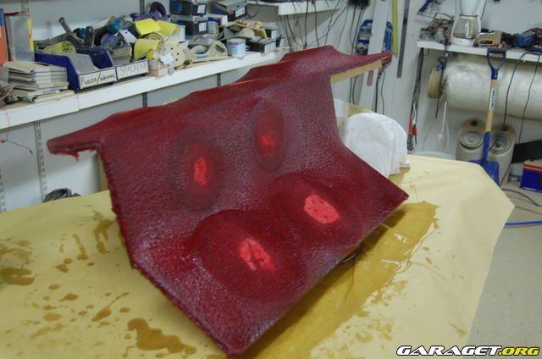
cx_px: 271
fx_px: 586
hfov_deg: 49.6
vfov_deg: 34.1
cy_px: 180
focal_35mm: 39
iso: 800
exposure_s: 1/13
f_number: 4
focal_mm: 26
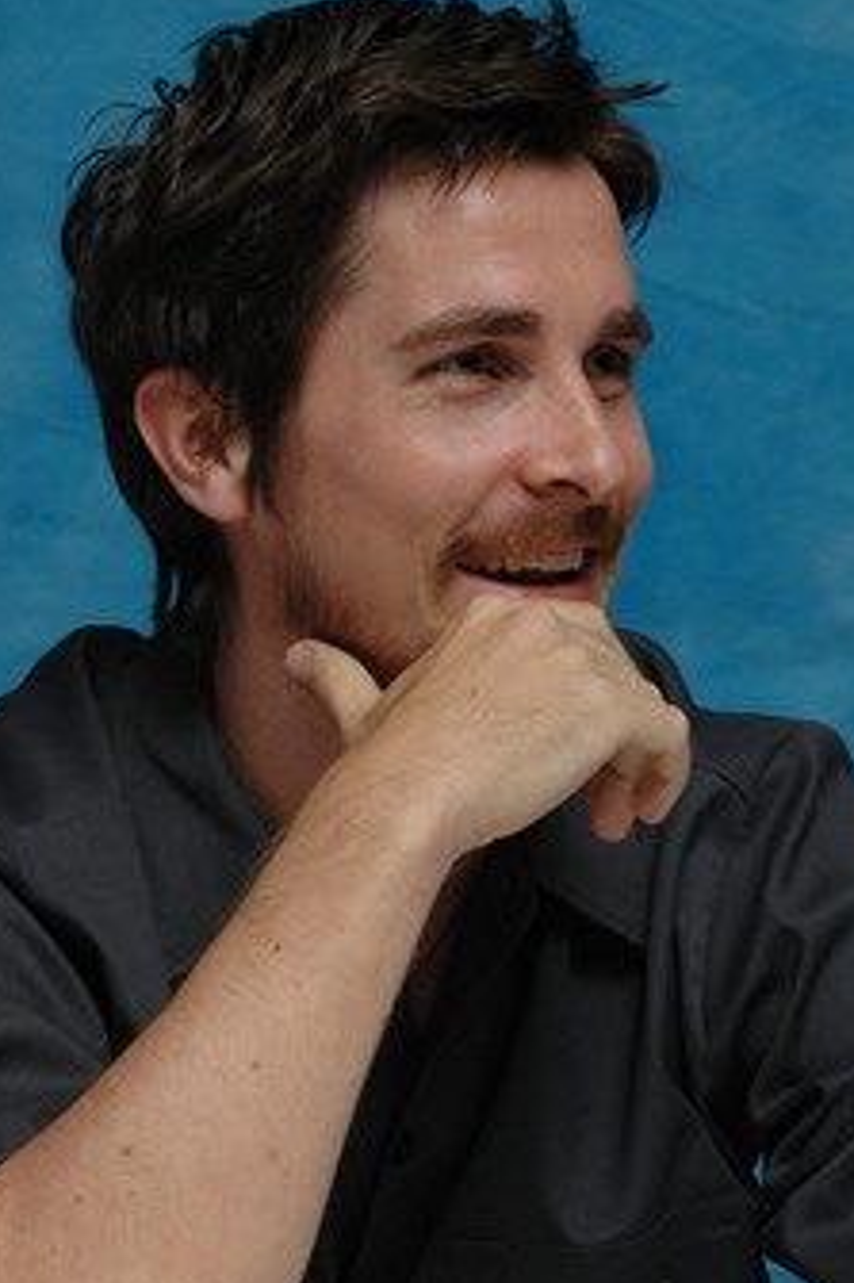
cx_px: 486
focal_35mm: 154
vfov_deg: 13.3
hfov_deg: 8.9
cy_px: 540
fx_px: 5485
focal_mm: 86
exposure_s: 1/320
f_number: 9
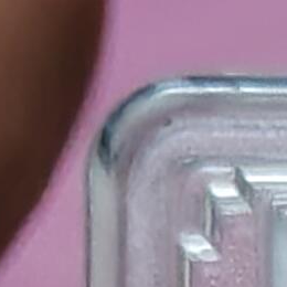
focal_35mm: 330
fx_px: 3095
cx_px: 715
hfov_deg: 5.1
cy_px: 780
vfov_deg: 5.1
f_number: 1.9
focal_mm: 6.12
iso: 3200
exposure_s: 1/50
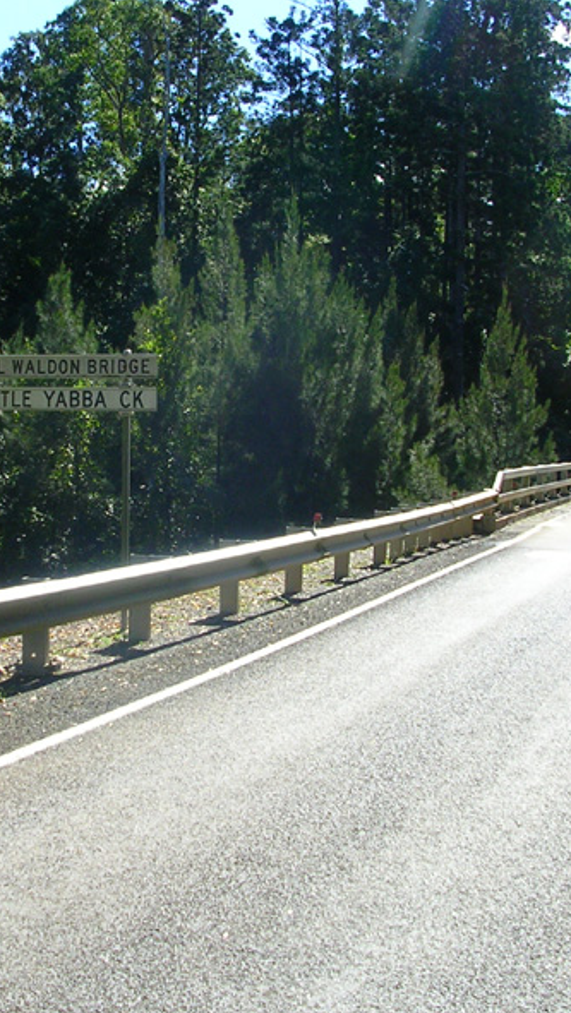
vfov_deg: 37.2
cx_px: 156
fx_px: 1505
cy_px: 501
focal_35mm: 56
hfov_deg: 21.3
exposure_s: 1/142
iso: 50
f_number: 5.6
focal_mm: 5.8
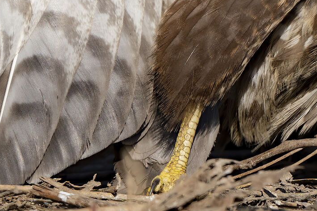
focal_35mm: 3040
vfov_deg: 0.5
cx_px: 222
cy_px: -132
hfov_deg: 0.7
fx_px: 26767
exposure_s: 1/500
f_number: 6.3
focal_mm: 600
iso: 160
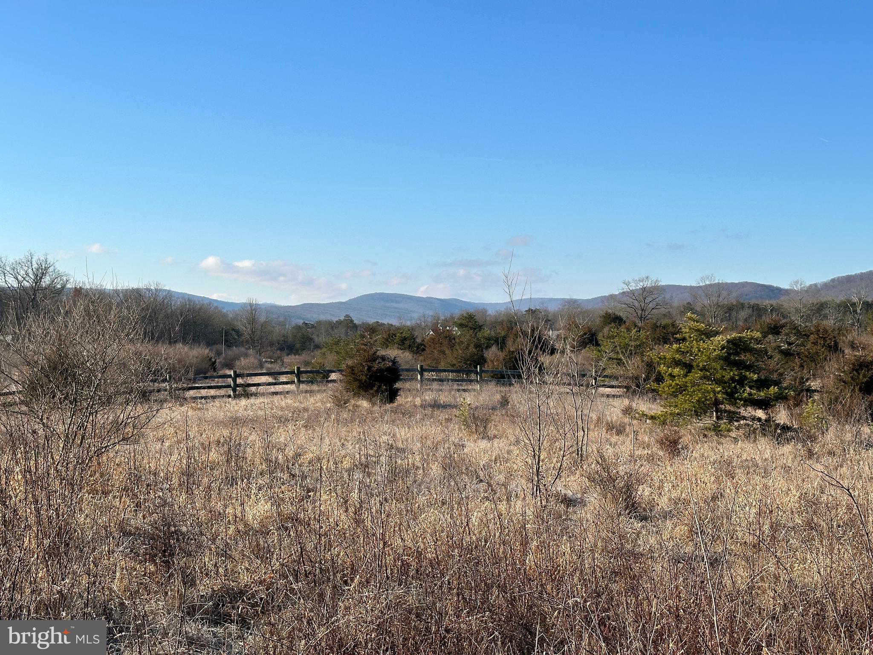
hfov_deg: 39.7
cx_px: 436
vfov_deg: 30.3
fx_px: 1211
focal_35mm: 48
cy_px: 328
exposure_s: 1/3731
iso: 64
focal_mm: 6.86
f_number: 1.78
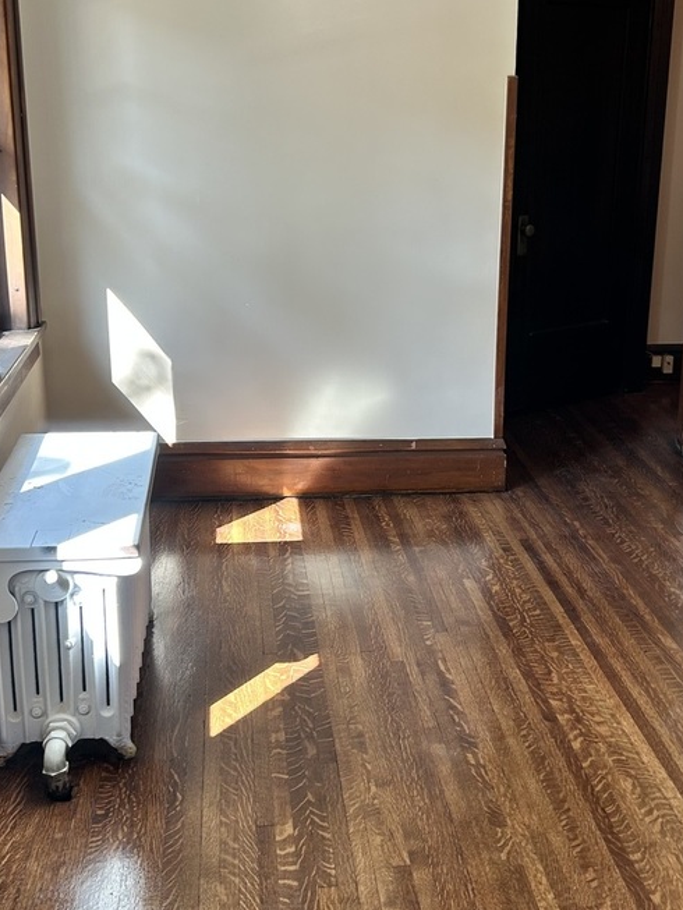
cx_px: 407
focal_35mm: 43
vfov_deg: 43.7
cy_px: 371
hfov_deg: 33.5
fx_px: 1131
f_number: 1.5
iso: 64
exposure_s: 1/60
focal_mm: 5.7
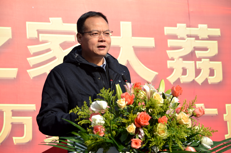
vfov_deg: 8.7
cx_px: 116
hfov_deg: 13.1
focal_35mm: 158
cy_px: 76
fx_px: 1008
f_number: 9
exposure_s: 1/250
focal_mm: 105
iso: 100
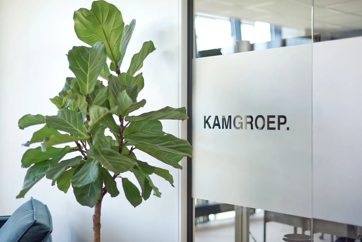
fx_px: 503
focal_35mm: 50
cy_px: 121
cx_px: 181
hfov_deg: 39.6
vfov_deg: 27.0
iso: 450
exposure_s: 1/1250
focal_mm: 50
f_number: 1.8
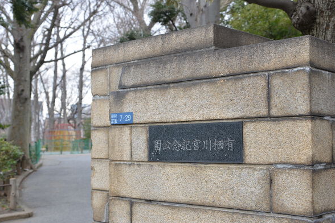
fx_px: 475
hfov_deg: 38.9
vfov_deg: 26.5
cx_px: 166
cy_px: 111
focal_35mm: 51
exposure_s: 1/160
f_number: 5.6
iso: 400
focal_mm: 50
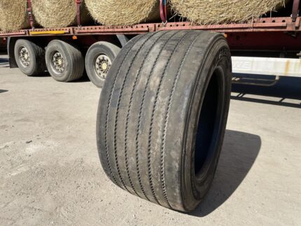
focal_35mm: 26
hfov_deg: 67.3
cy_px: 113
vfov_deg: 53.1
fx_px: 226
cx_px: 150
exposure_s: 1/2564
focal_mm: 4.2
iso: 32
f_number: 1.6
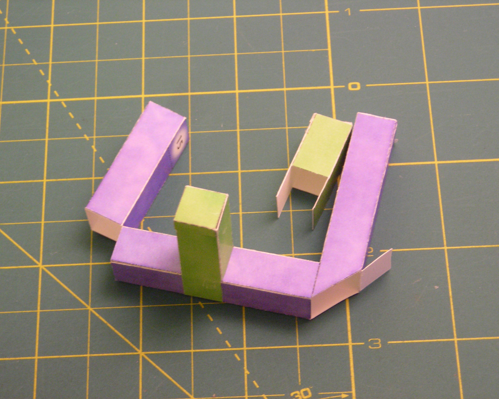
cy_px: 198
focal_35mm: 108
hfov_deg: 17.8
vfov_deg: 14.3
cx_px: 243
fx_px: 1595
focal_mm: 17
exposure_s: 1.02
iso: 200
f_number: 4.9
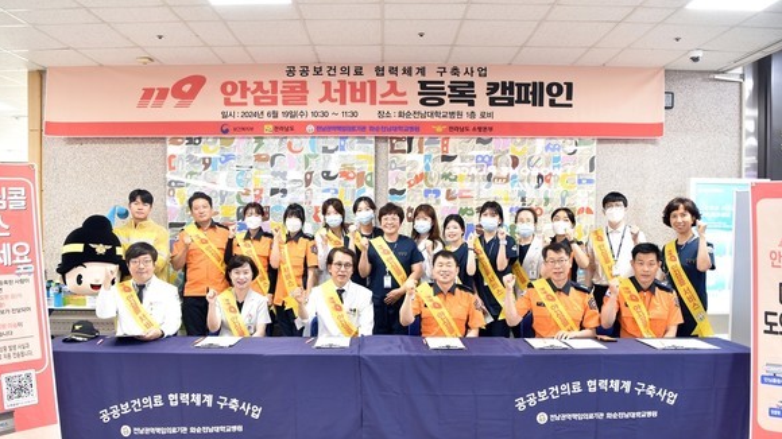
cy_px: 246
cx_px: 379
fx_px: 539
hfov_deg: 71.9
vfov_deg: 44.3
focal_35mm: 26
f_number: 4
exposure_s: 1/60
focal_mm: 24
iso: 2000
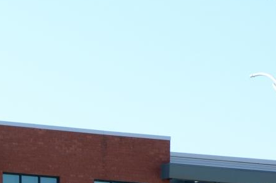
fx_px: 1981
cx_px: -57
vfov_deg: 5.2
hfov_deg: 7.9
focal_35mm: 259
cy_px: 311
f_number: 8
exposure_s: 1/250
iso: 200
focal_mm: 45
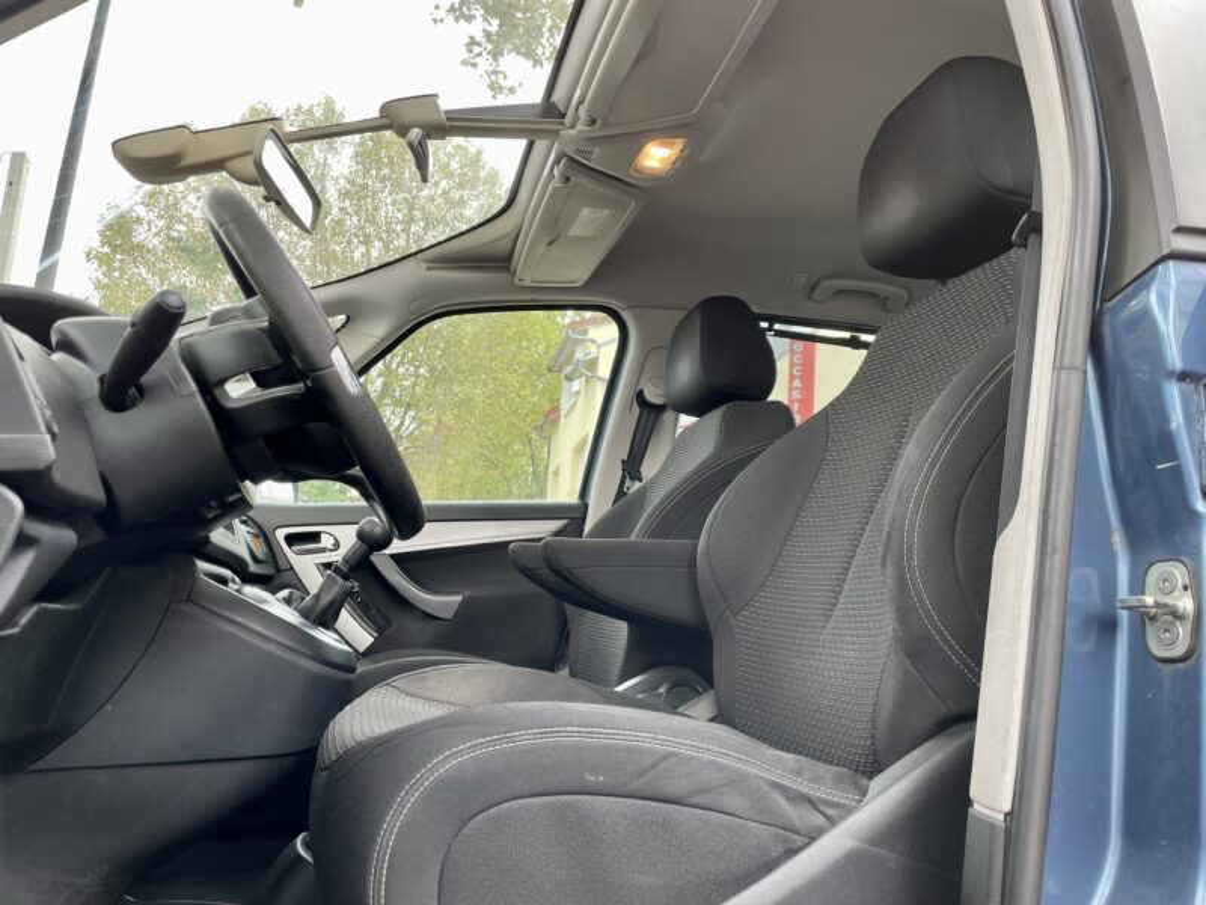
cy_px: 452
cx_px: 603
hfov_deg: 67.3
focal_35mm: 26
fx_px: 906
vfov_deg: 53.1
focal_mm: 4.2
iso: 80
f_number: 1.6
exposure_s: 1/121
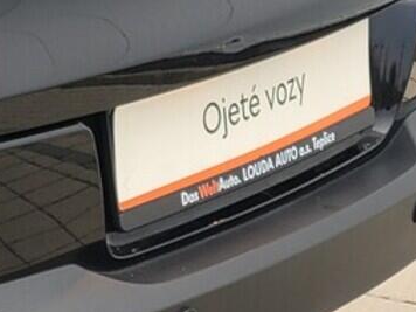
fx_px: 3689
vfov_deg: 4.8
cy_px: 14
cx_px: -100
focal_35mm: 307
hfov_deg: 6.4
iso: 40
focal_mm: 7.12
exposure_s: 1/50
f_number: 2.4
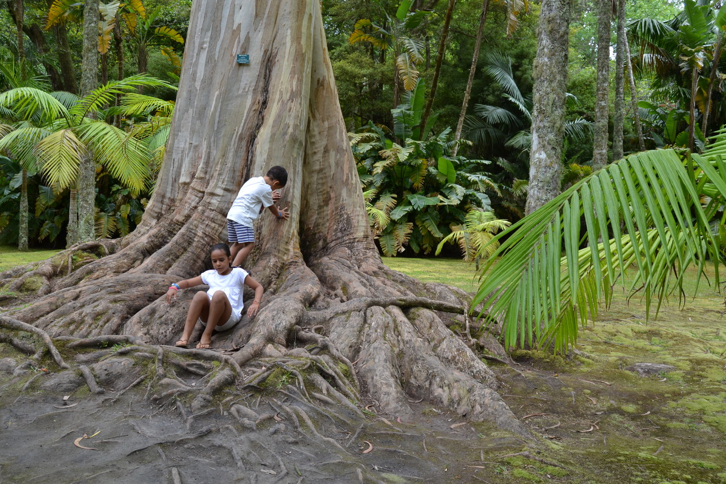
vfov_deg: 38.4
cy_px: 242
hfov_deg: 55.1
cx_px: 363
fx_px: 696
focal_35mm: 34
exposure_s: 1/125
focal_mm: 23
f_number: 5.6
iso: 200
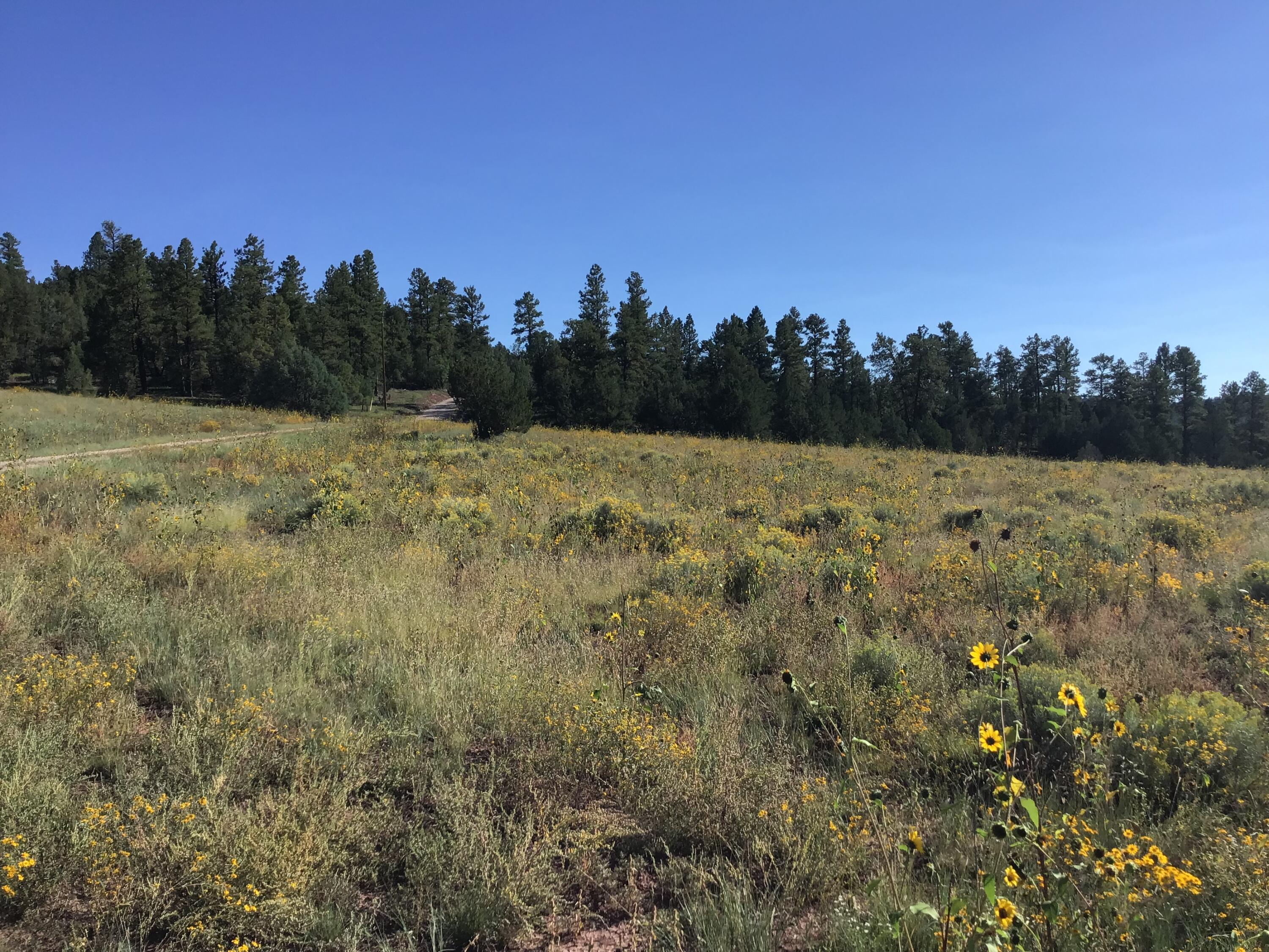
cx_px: 634
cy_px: 476
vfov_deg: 45.4
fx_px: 1136
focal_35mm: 31
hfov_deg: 58.4
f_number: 2.4
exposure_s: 1/1199
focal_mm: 3.3
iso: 25
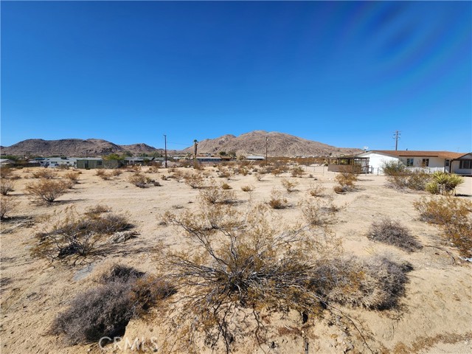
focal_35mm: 13
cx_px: 236
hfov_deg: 106.2
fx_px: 177
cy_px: 177
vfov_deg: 89.9
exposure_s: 1/2157
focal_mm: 2.2
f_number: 2.2
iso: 50
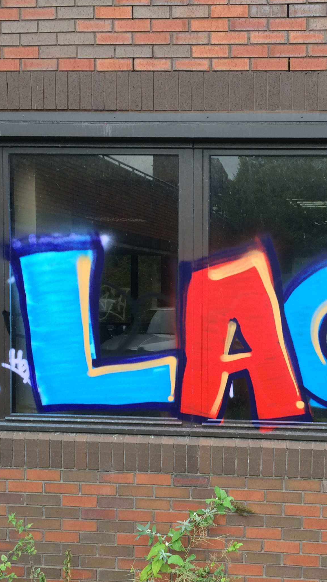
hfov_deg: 23.1
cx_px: 321
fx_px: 771
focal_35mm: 50
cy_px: 342
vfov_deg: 41.2
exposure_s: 1/100
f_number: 2.2
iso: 40
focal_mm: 4.15
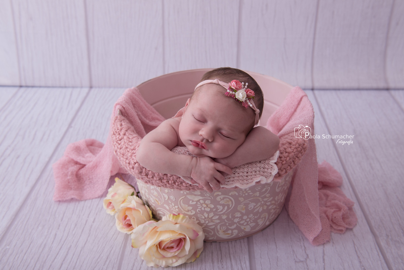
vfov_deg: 33.4
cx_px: 202
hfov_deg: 48.4
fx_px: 449
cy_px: 135
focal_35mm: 40
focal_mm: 40
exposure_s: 1/160
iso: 200
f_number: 7.1
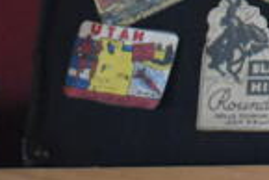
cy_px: -160
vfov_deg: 6.8
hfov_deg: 9.8
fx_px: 1467
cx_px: 538
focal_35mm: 196
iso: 7200
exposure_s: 1/125
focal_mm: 31
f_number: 4.2
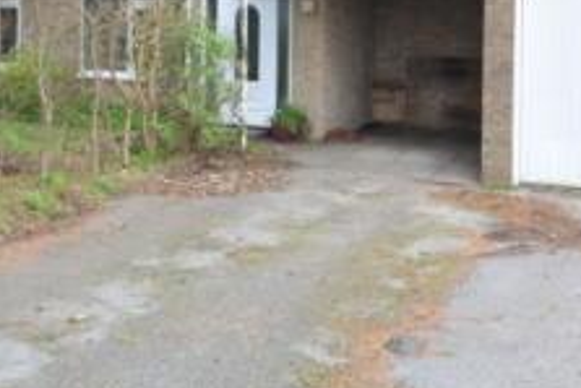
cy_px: 12
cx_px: 267
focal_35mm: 51
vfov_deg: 25.5
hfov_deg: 39.0
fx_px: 819
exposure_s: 1/25
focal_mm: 11.5
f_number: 8
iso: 400
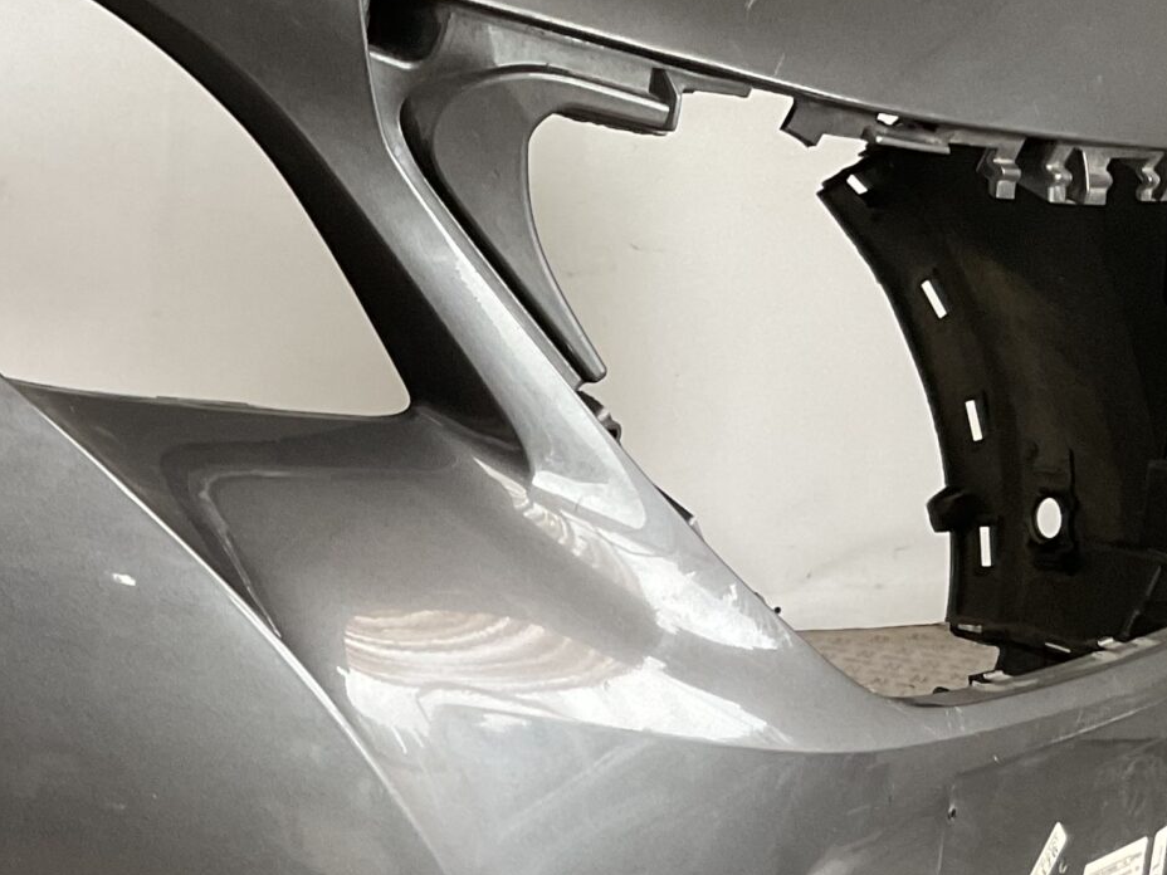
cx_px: -1
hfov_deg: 23.4
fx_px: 2697
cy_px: 827
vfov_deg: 18.1
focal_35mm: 80
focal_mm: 3
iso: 100
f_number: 1.8
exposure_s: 1/50
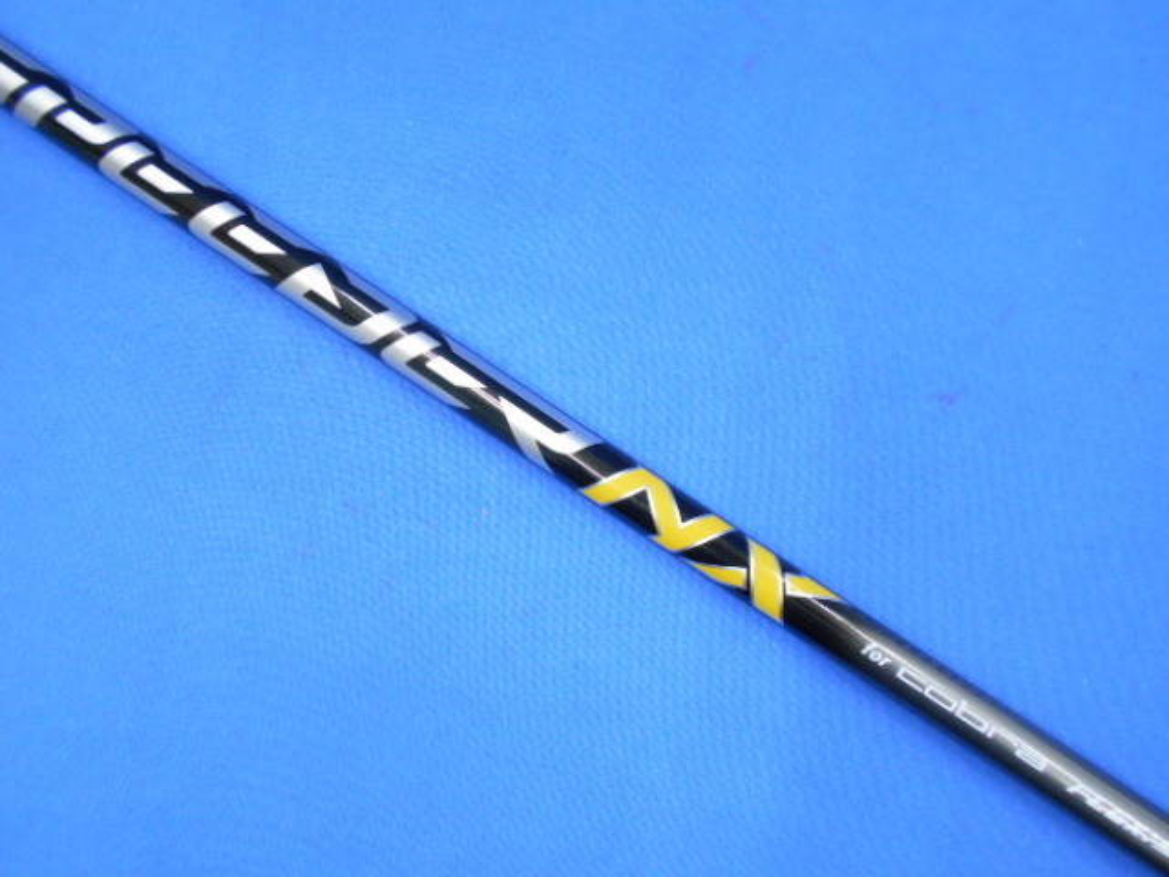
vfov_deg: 53.1
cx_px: 584
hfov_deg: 67.3
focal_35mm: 26
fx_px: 878
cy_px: 438
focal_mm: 4.6
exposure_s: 1/30
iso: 400
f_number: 3.2
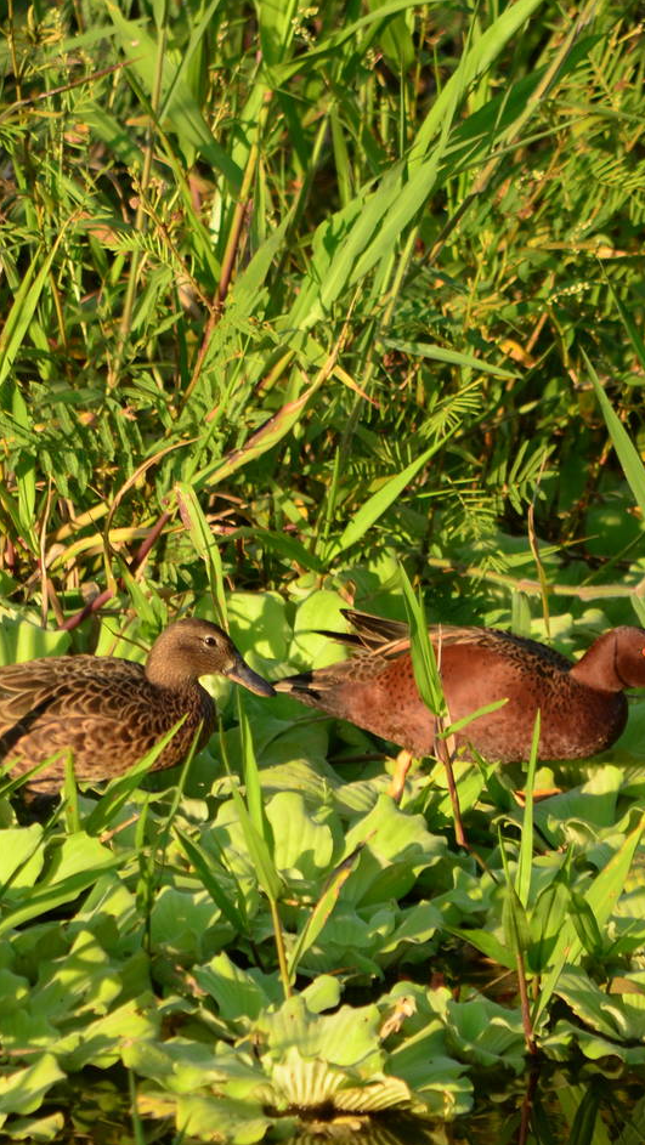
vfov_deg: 2.7
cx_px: 210
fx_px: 24244
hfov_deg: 1.5
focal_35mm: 798
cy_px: 561
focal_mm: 300
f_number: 5.6
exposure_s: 1/500
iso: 320
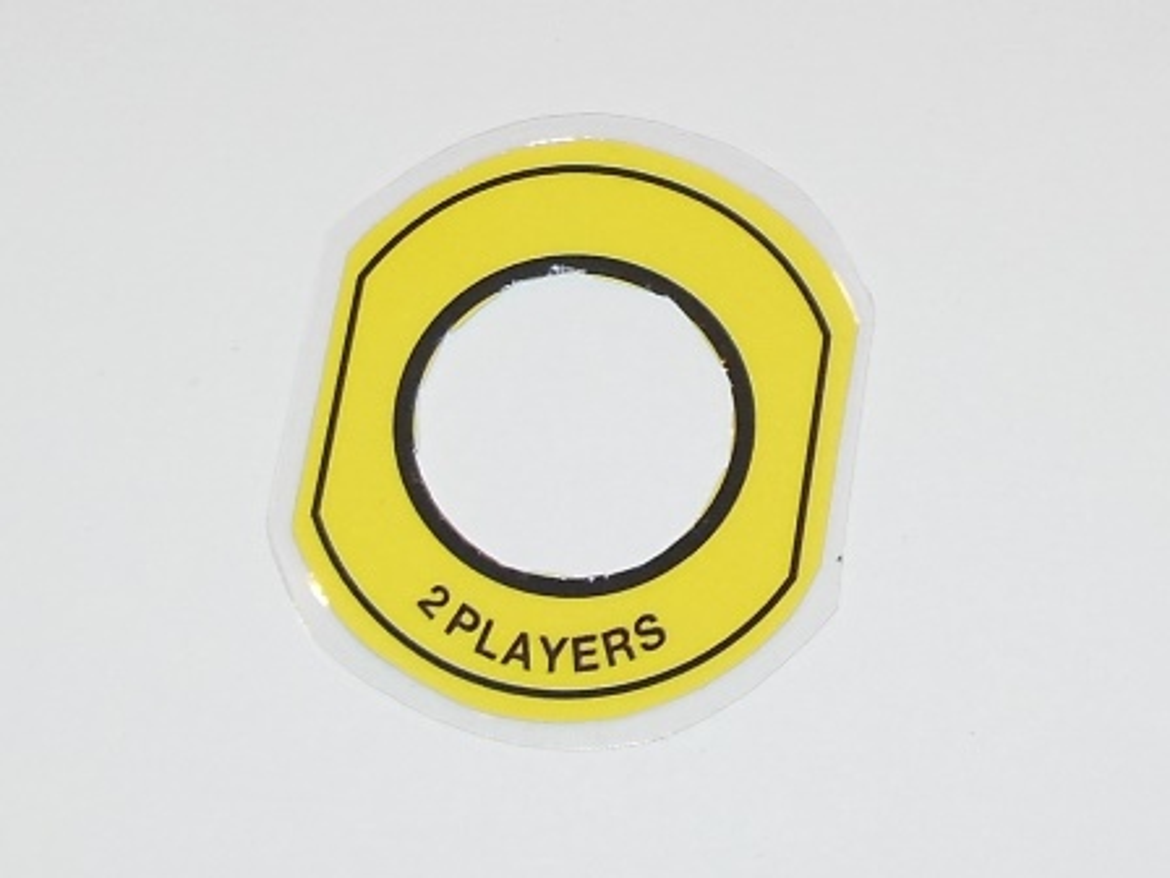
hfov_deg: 61.7
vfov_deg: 48.2
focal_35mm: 29
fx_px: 980
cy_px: 439
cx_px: 585
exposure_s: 1/30
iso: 125
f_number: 3.3
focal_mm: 5.2
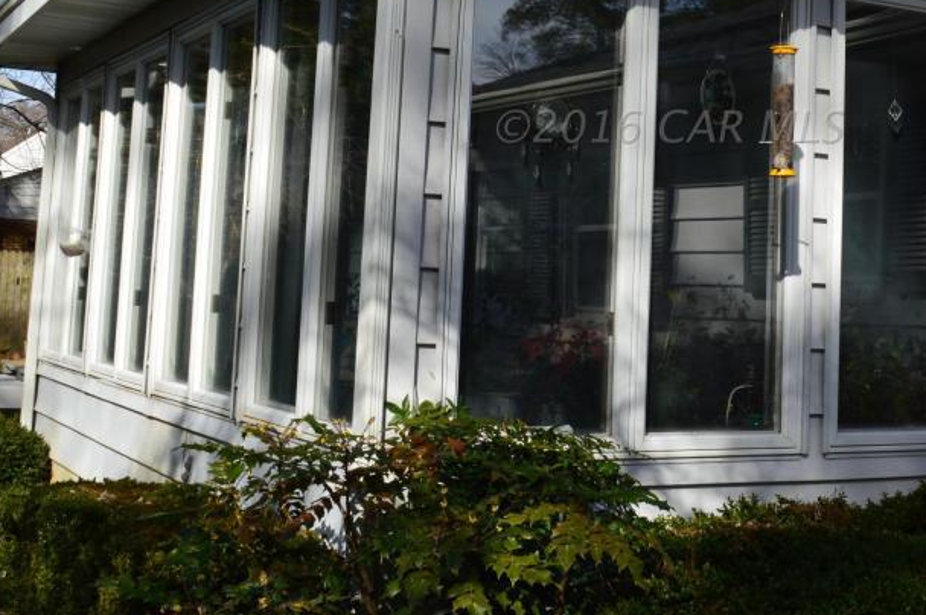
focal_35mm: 57
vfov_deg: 23.4
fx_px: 1465
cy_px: 126
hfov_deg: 34.5
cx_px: 669
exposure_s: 1/400
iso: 400
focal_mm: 20
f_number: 11
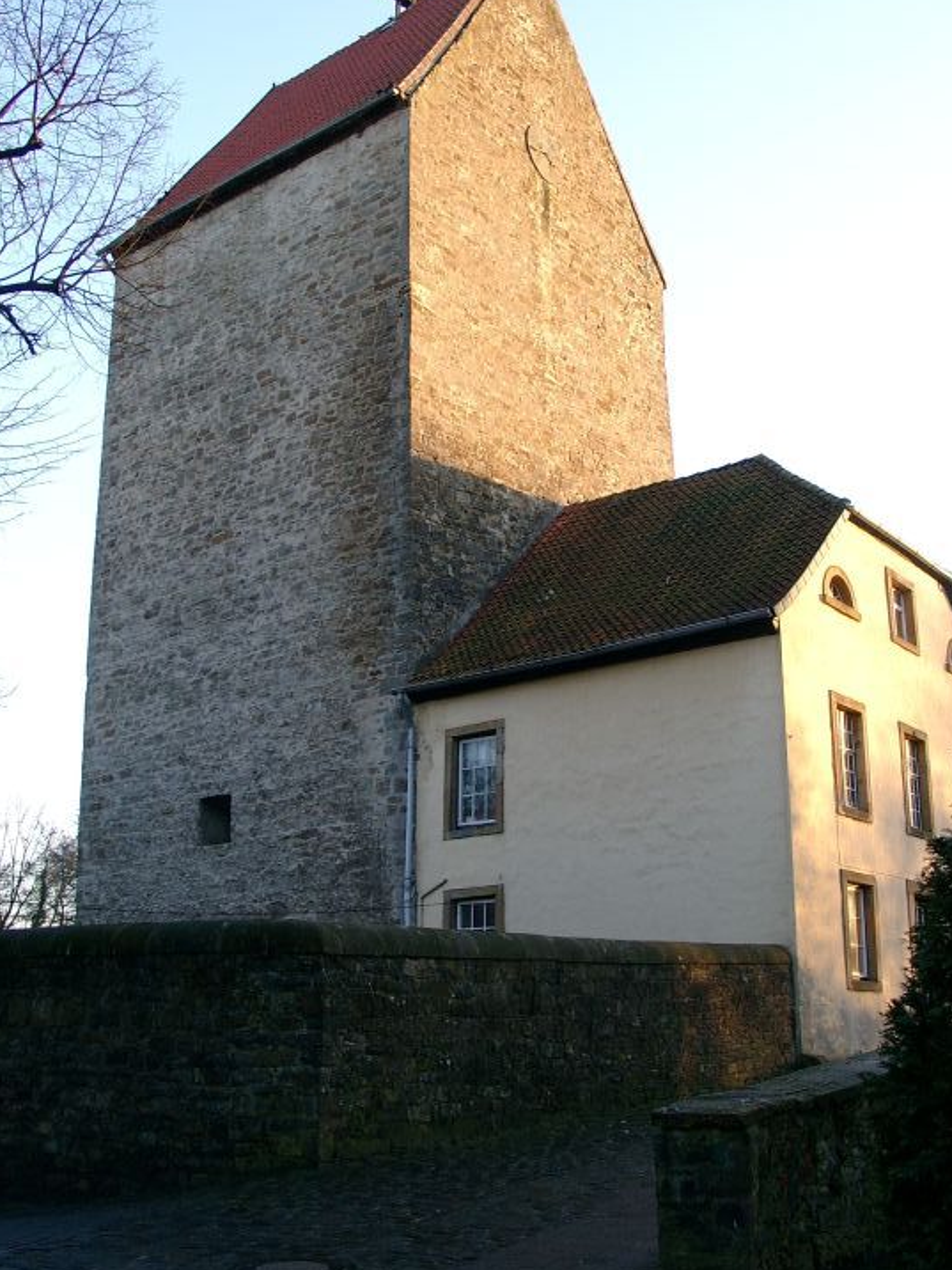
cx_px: 498
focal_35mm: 38
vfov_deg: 49.0
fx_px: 1393
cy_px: 600
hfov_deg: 37.7
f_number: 4
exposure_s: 1/65.8
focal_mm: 7.13
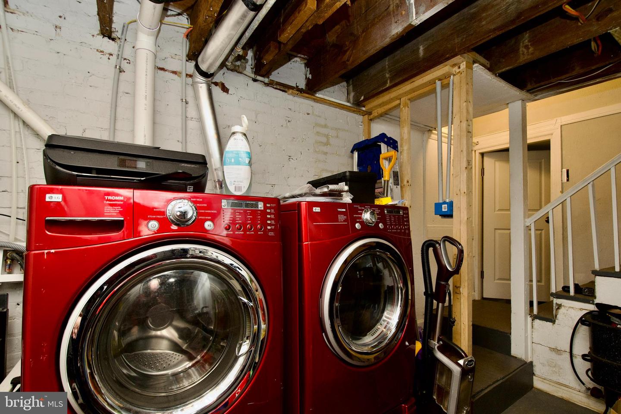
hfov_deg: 96.7
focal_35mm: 16
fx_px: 276
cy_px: 207
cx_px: 310
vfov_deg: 73.7
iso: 400
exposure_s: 1/80
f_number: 7.1
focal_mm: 11
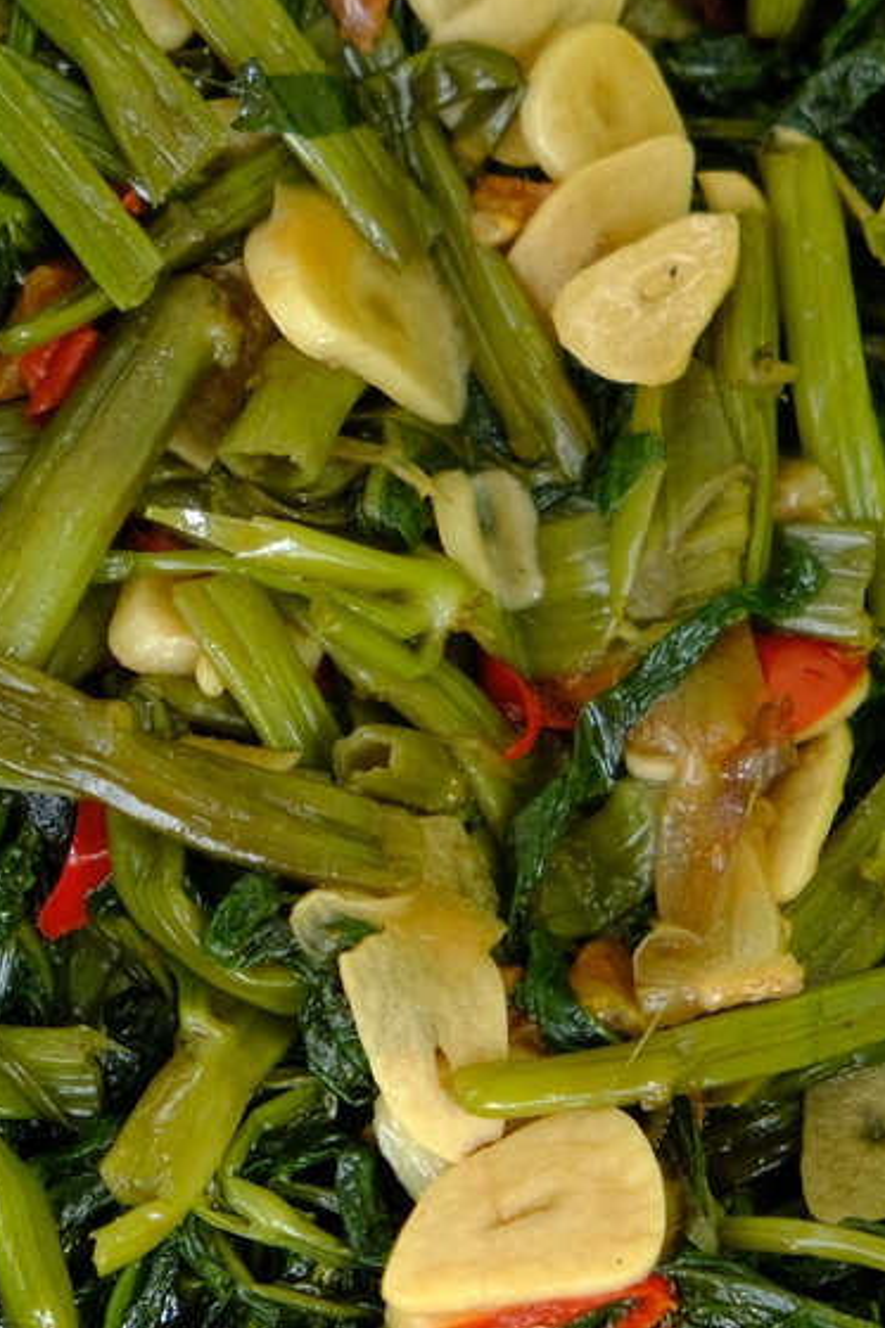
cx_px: 401
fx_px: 6567
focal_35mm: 178
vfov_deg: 11.5
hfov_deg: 7.7
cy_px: 512
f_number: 4
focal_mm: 55
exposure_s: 1/170
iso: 250
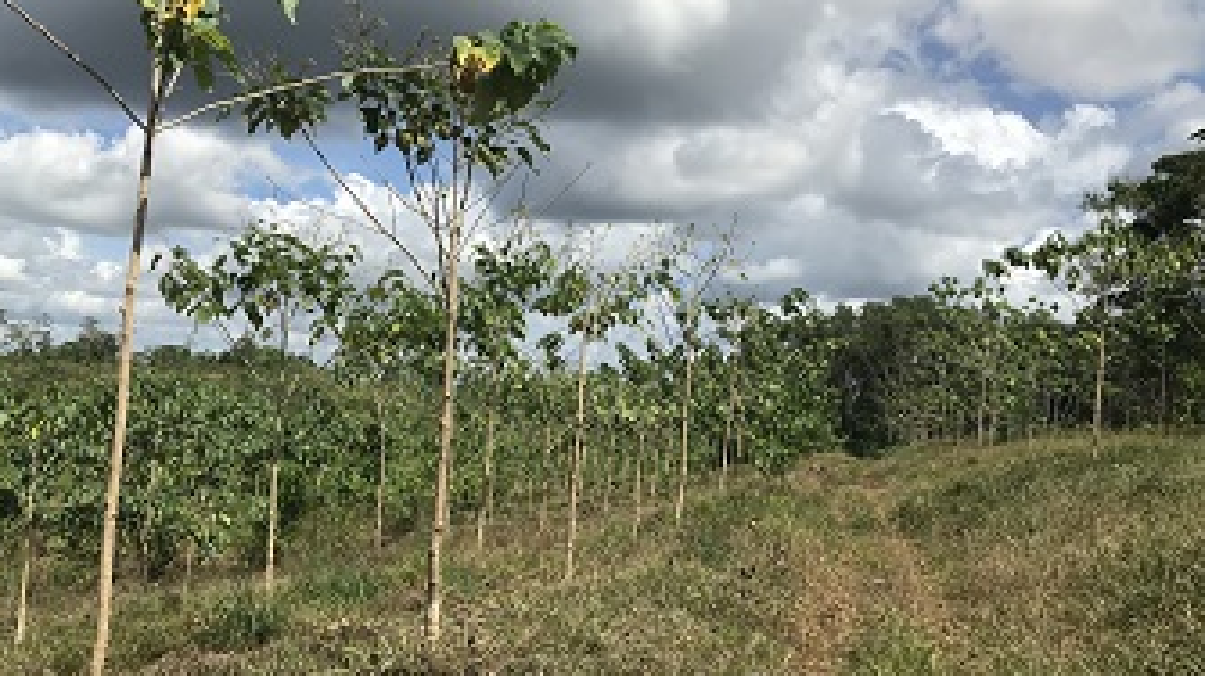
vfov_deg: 33.6
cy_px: 396
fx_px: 1118
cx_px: 586
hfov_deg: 56.6
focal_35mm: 35
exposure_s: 1/3831
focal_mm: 3.99
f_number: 1.8
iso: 20
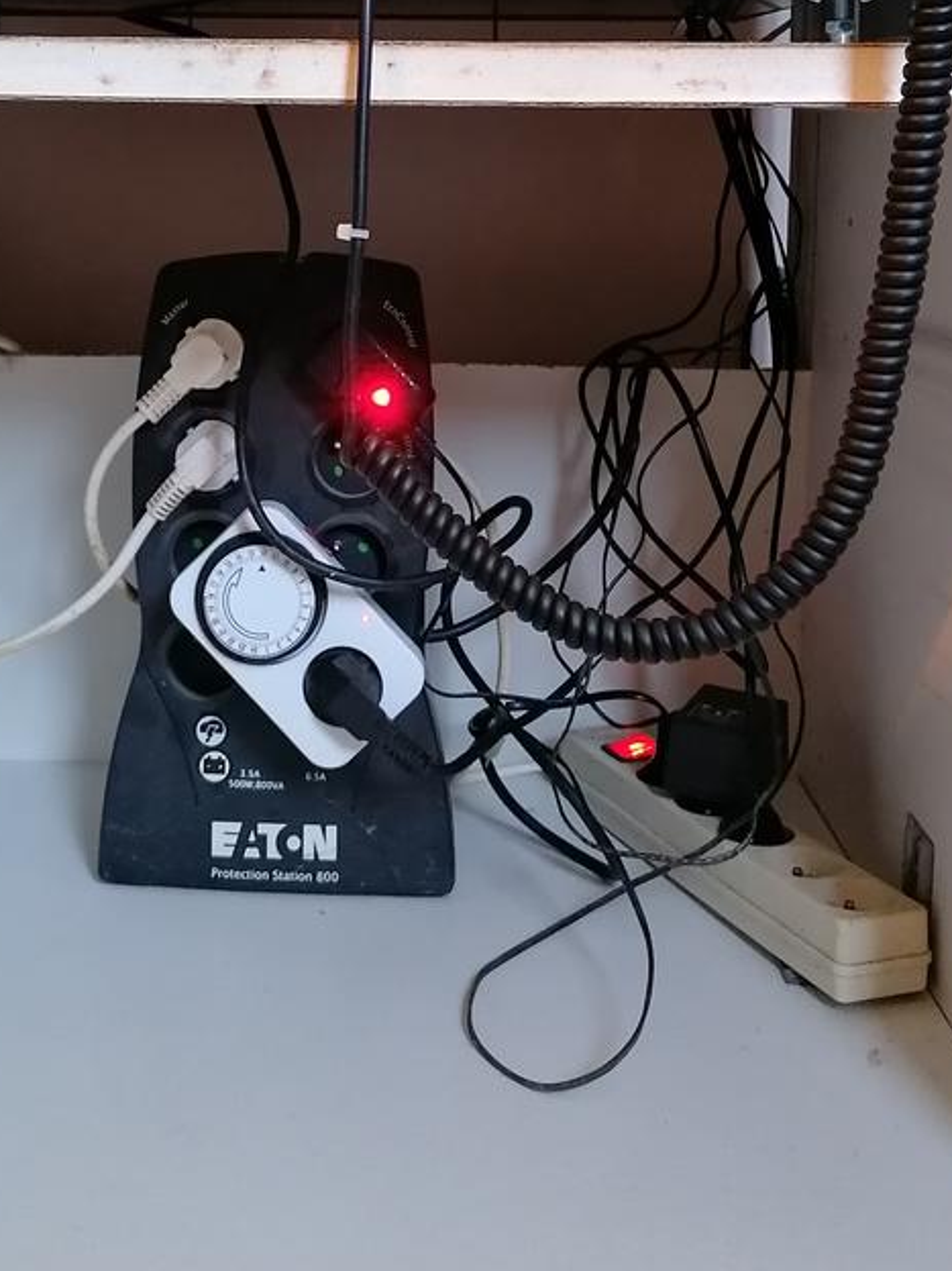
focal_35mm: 52
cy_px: 226
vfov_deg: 35.5
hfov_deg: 27.9
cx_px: 332
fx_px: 1907
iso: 400
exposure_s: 1/25
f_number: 1.8
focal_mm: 4.75
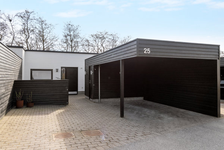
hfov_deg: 64.6
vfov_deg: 45.7
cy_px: 75
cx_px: 112
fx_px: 177
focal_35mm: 28
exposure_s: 1/320
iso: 200
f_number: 7.1
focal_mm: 19
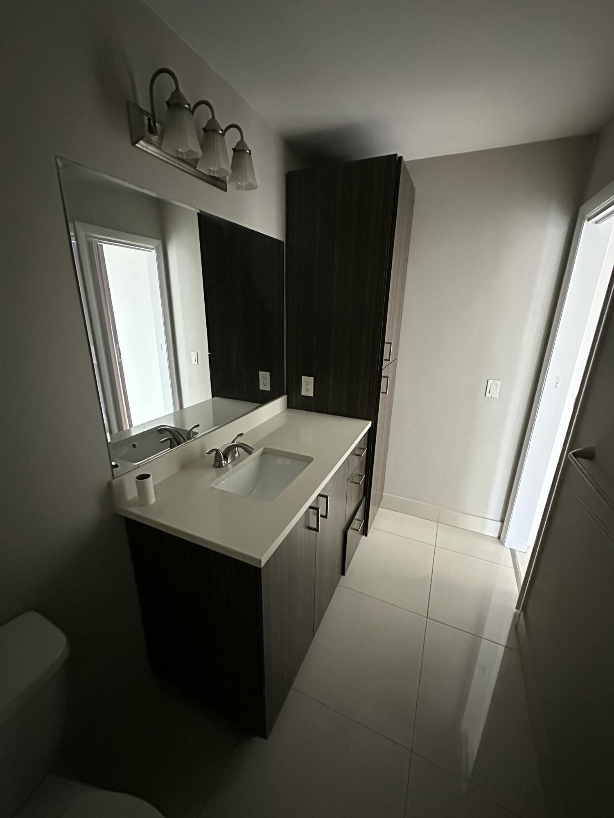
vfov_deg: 102.1
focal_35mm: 14
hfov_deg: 85.7
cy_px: 409
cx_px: 307
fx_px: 331
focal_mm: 2.22
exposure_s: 1/30
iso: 2500
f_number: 2.2
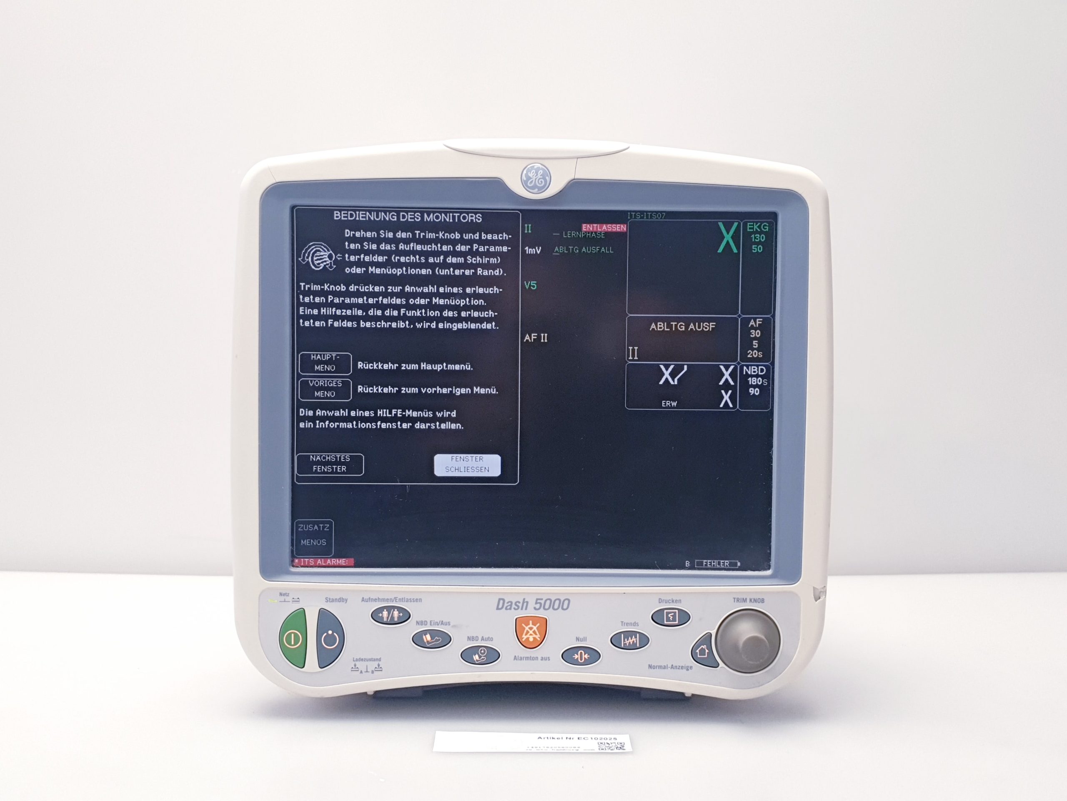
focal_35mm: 26
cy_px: 400
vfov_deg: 53.1
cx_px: 534
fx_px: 801
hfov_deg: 67.3
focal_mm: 4.3
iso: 80
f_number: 2.4
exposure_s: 1/50
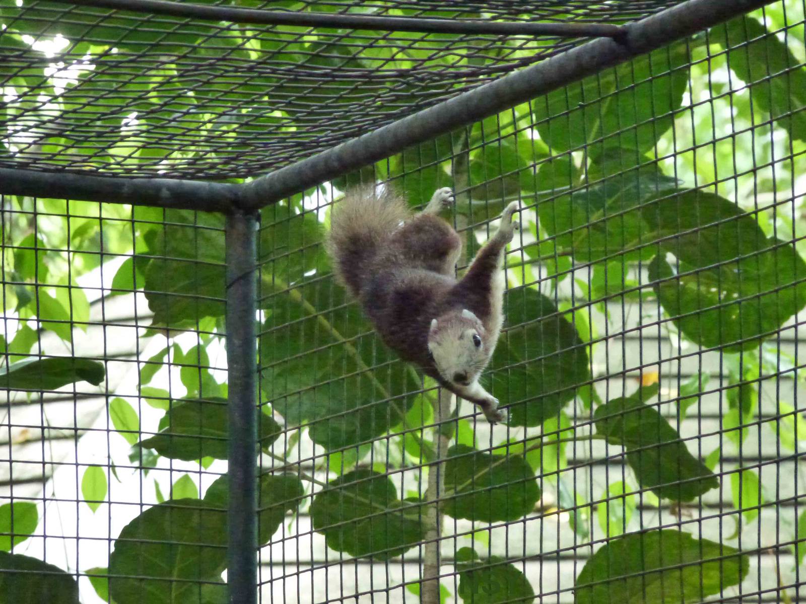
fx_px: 6194
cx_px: 403
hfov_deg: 7.4
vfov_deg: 5.6
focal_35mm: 266
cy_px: 302
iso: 1600
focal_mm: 47.7
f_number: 5.6
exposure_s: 1/20
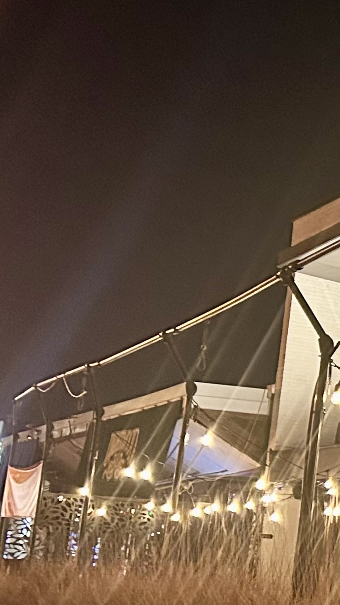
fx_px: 1411
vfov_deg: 24.2
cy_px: 327
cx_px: 850
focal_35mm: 88
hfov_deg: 11.2
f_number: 1.5
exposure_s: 1/40
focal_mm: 5.7
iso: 640
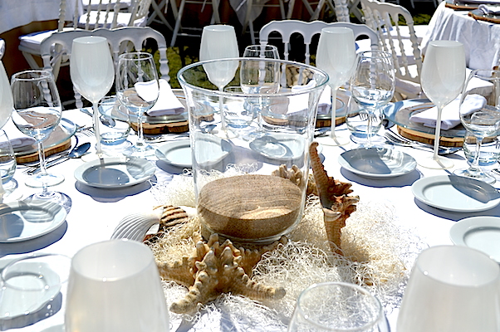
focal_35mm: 48
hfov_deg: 41.2
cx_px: 250
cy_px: 166
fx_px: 666
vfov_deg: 28.0
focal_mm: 32
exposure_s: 1/1250
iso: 100
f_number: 6.3
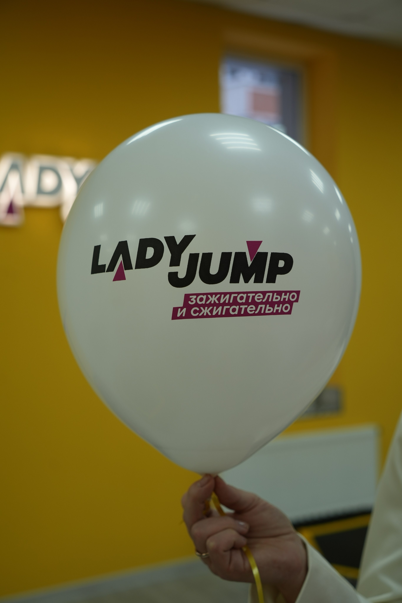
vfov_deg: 44.5
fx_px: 737
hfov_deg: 30.5
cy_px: 302
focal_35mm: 44
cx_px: 201
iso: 250
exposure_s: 1/160
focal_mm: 44
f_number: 4
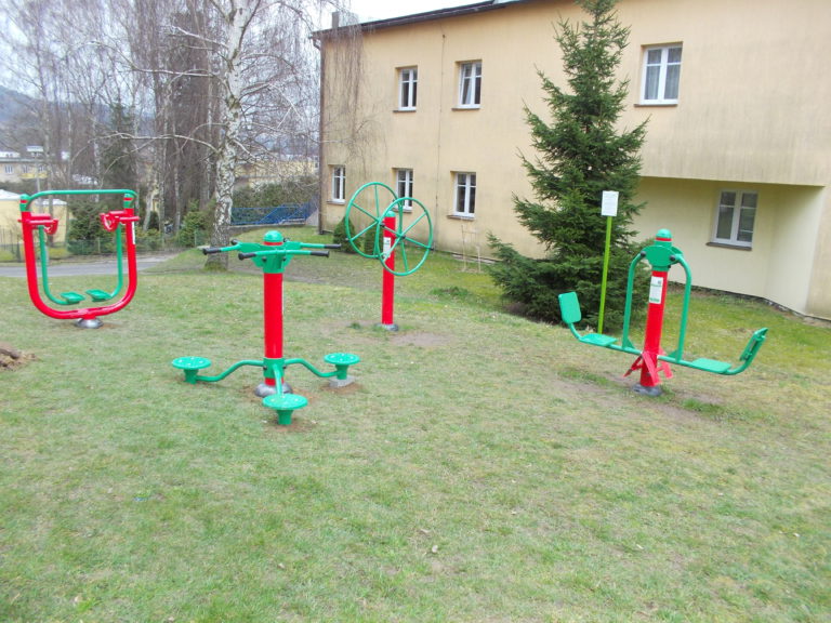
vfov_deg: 48.2
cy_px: 312
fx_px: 696
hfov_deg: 61.7
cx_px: 416
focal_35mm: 29
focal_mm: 4.1
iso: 80
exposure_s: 1/60
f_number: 3.3
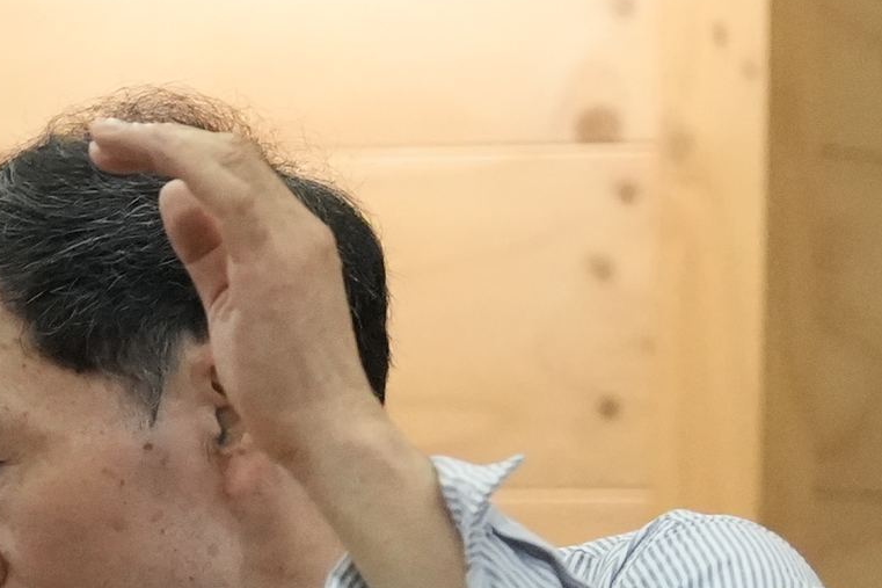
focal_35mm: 424
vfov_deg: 3.2
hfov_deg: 4.8
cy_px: 746
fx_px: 10385
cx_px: -250
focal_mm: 70
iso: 8000
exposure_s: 1/640
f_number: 2.8
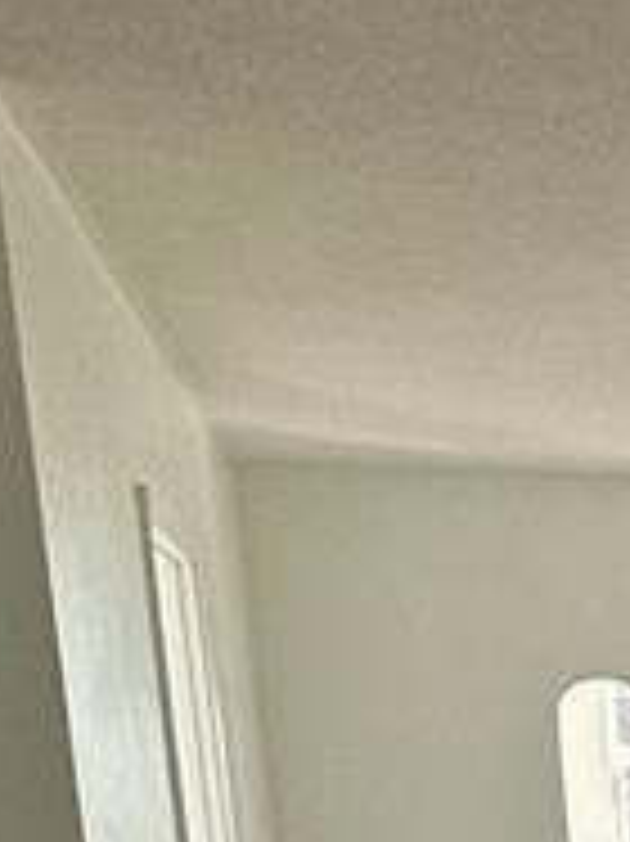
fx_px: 2186
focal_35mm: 90
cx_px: 1305
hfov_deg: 13.7
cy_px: 1211
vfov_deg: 19.4
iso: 100
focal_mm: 2.22
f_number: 2.2
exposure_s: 1/120
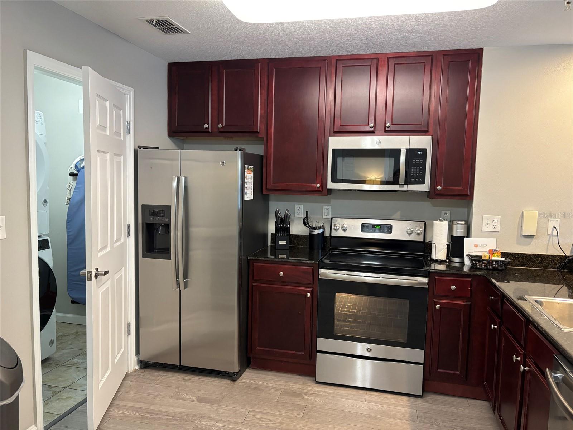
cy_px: 215
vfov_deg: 53.1
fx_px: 430
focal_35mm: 26
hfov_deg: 67.3
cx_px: 286
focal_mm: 5.96
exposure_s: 1/60
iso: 320
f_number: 1.6
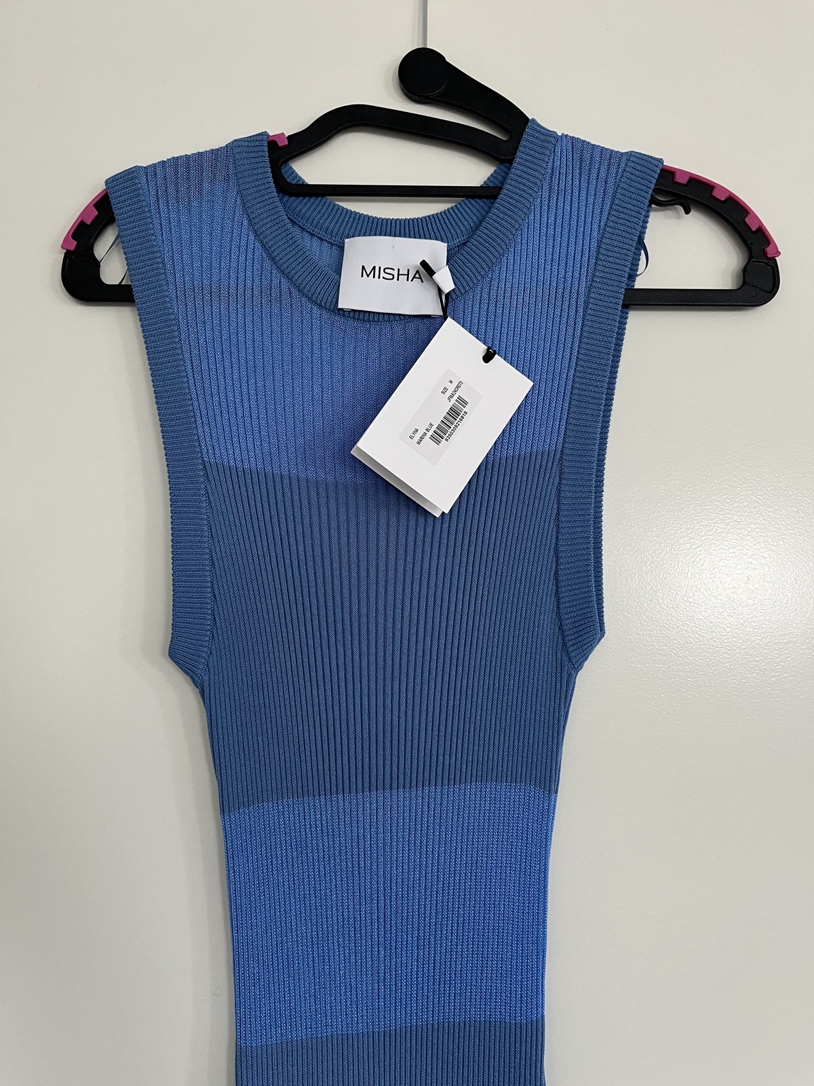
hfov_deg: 53.1
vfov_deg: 67.3
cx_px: 407
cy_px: 543
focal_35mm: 26
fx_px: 815
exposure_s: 1/50
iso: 200
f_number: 1.6
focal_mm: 5.1
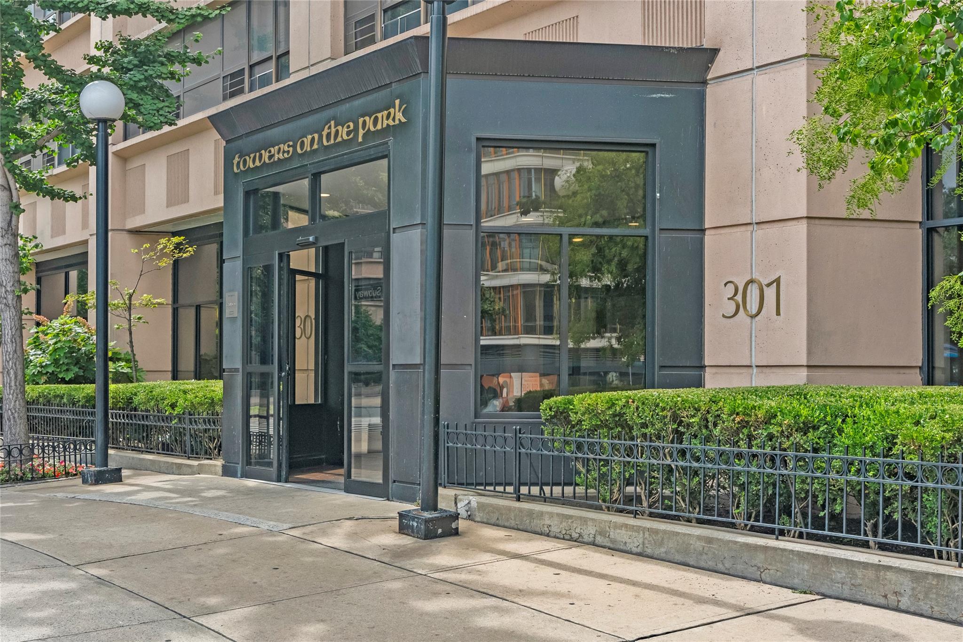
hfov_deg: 45.4
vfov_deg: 31.2
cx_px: 482
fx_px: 1150
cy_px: 321
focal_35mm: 43
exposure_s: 1/320
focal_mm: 29
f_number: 8
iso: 800
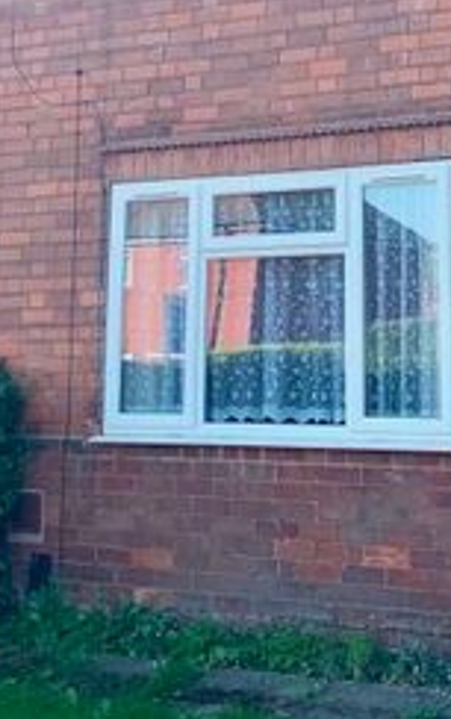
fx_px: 1550
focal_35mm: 79
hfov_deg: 16.5
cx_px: 336
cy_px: 43
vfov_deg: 25.2
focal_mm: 4.25
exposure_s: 1/605
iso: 25
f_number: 1.8
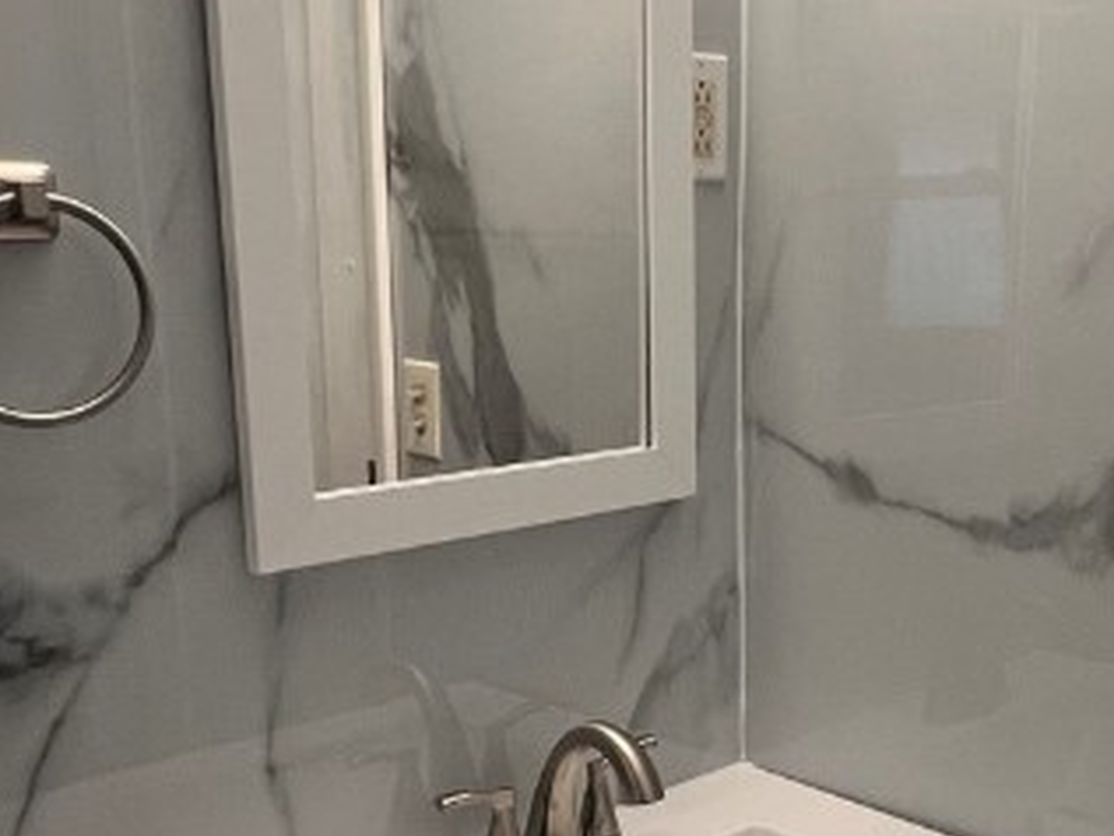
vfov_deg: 34.2
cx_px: 668
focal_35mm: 42
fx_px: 1352
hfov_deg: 44.5
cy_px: 534
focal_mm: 1.57
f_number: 1.8
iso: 200
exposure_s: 1/60
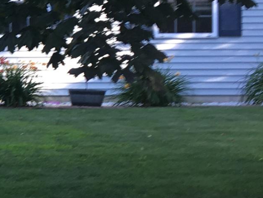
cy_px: 88
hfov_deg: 12.7
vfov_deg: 10.6
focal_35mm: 140
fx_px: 1064
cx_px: -220
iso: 32
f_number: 2.2
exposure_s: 1/60
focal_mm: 4.15
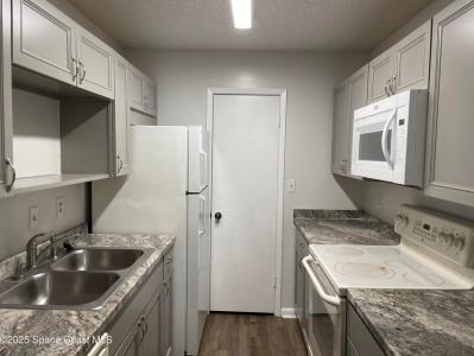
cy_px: 178
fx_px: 356
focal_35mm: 26
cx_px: 237
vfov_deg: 53.1
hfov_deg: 67.3
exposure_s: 1/120
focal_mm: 4.2
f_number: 1.6
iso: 125
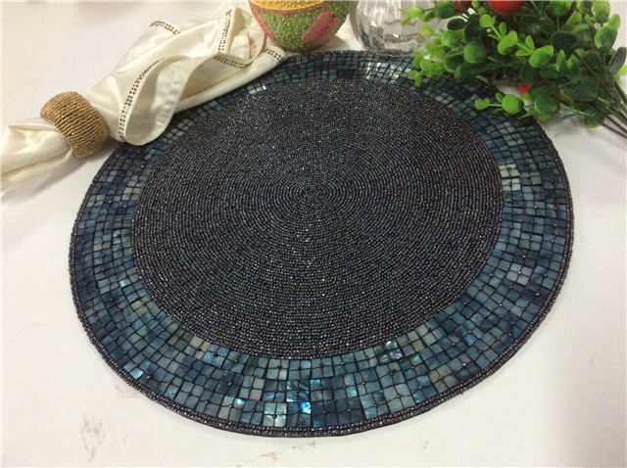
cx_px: 314
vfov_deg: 44.1
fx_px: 579
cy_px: 234
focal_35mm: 32
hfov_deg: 56.9
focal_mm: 3.3
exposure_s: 1/25
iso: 200
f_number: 2.4
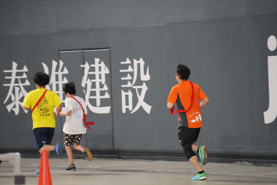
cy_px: 92
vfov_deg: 5.9
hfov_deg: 8.9
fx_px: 1789
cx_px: 138
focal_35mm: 232
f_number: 5.6
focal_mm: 155
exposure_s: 1/250
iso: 6400
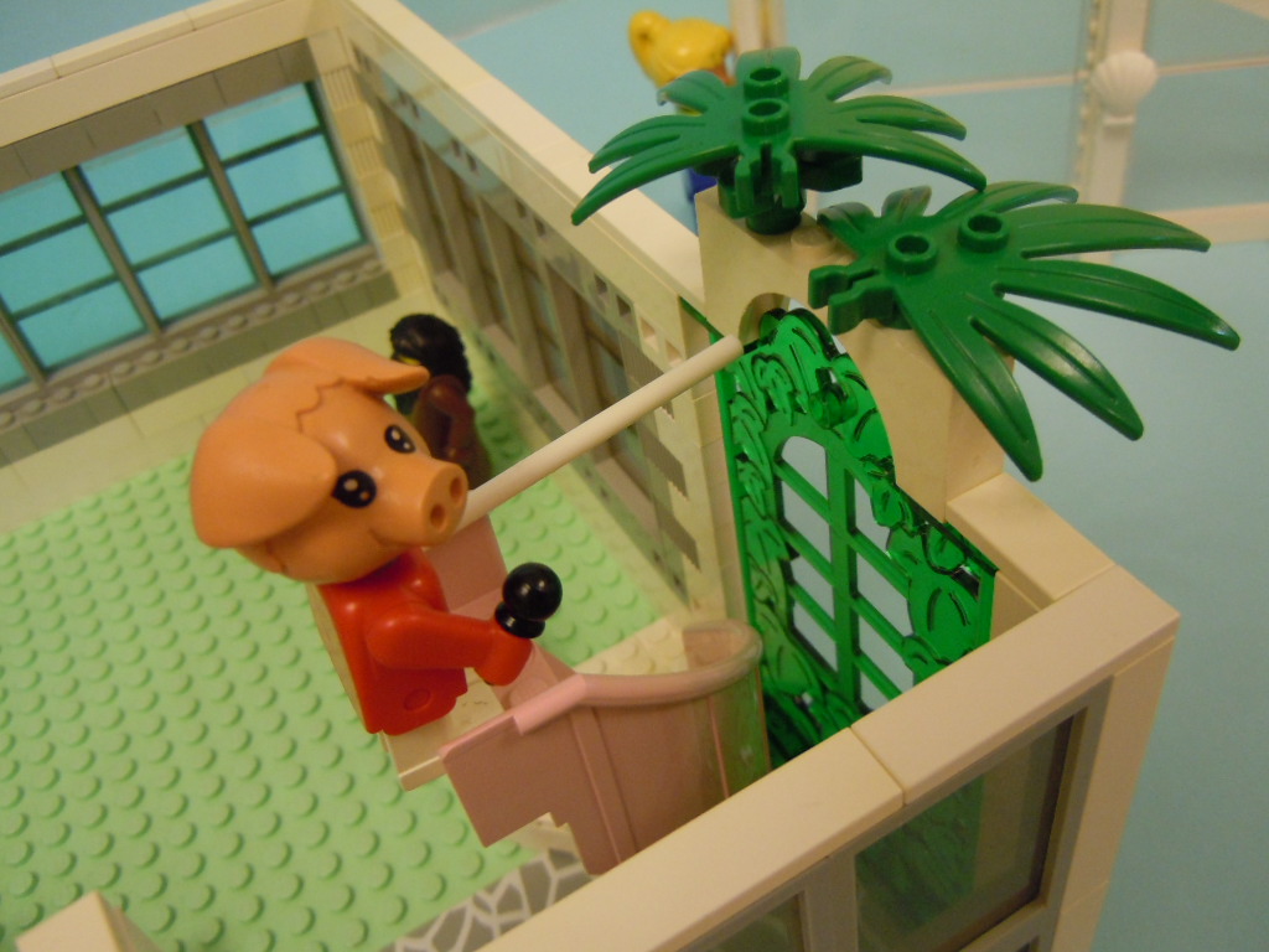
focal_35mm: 30
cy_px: 476
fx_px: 1100
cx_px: 634
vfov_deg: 46.8
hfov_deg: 60.0
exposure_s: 1/15
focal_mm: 5.4
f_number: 3.5
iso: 400
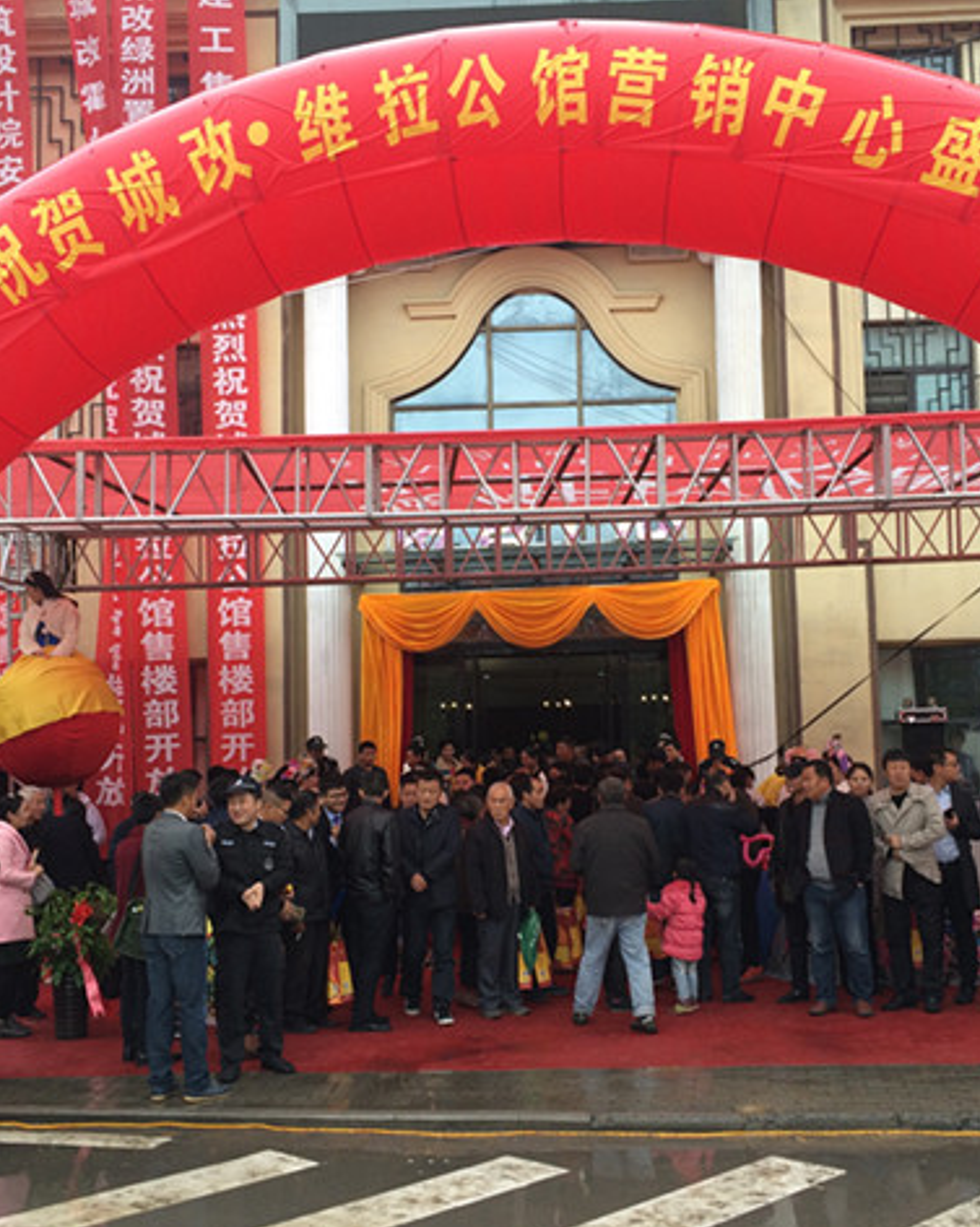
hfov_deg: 38.2
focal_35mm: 39
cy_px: 630
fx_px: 1415
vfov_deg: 46.9
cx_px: 528
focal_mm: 4.15
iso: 32
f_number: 2.2
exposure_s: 1/131
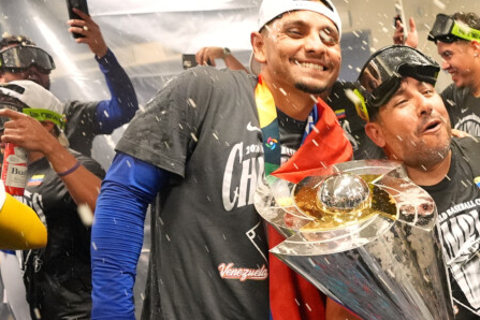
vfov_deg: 30.6
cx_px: 480
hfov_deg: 39.9
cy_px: 245
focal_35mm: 43
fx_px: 573
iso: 6400
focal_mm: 16
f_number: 3.2
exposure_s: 1/320
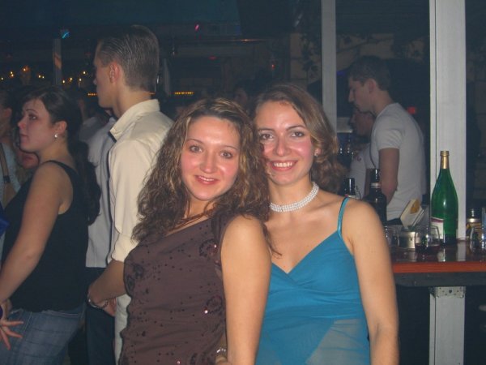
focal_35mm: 57
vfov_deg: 25.7
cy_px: 182
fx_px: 800
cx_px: 243
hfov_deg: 33.8
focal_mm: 11.8
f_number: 3.6
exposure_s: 1/60
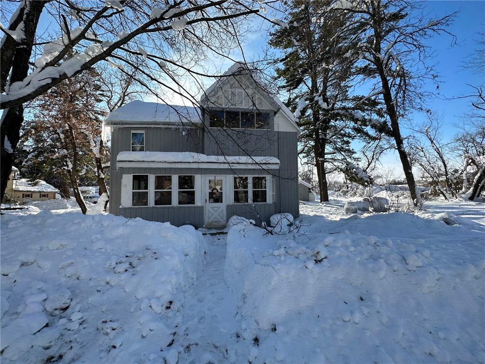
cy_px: 182
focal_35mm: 14
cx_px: 242
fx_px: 196
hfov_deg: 102.1
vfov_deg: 85.7
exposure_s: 1/1062
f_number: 2.2
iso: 50
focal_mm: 2.22
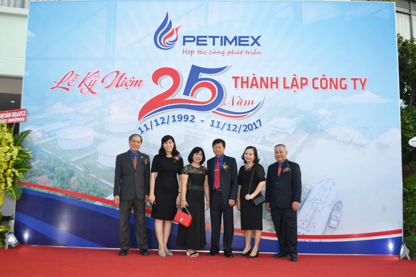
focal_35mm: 33
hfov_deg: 57.2
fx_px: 381
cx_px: 208
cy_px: 138
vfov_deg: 40.0
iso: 140
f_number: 4
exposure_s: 1/125
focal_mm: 22
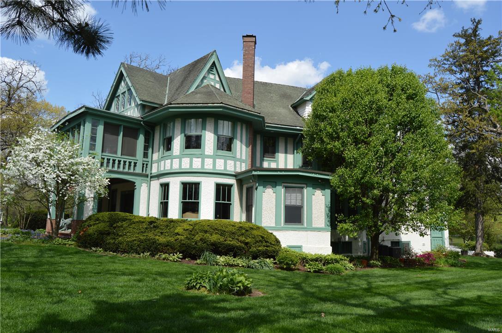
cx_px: 251
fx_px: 376
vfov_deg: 47.8
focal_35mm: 27
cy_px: 166
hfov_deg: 67.4
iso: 100
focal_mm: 18
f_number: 8
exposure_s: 1/250
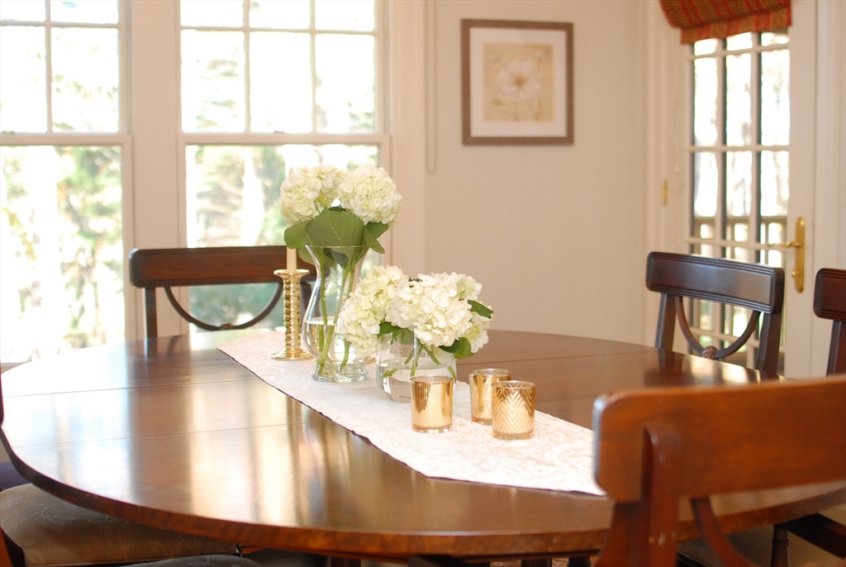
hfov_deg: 37.8
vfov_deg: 25.8
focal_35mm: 52
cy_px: 284
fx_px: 1236
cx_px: 423
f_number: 2.5
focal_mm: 35
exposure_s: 1/80
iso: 400
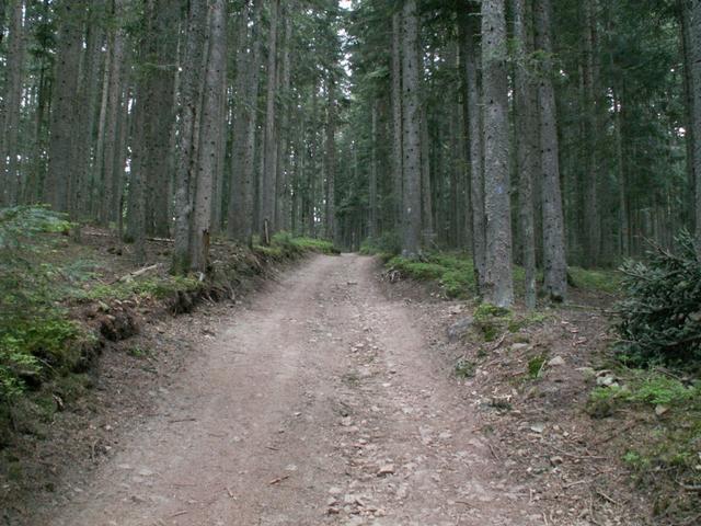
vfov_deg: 40.7
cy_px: 263
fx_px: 709
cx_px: 350
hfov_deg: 52.6
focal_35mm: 35
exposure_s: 1/20
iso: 160
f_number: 2.8
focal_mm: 5.86
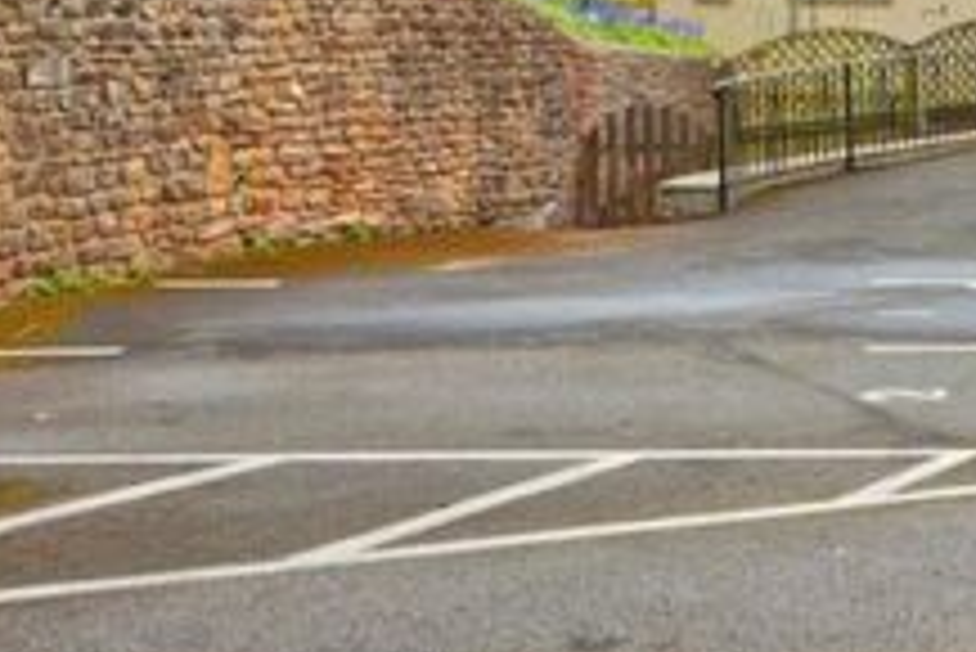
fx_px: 1926
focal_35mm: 71
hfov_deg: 22.8
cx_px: 1489
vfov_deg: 18.6
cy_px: -27
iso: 400
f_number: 9
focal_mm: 22
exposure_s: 1/160
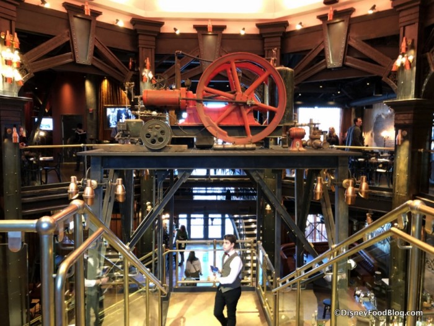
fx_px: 351
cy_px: 163
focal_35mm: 28
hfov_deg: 63.4
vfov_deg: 49.7
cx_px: 217
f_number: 1.8
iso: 80
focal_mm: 3.99
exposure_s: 1/7
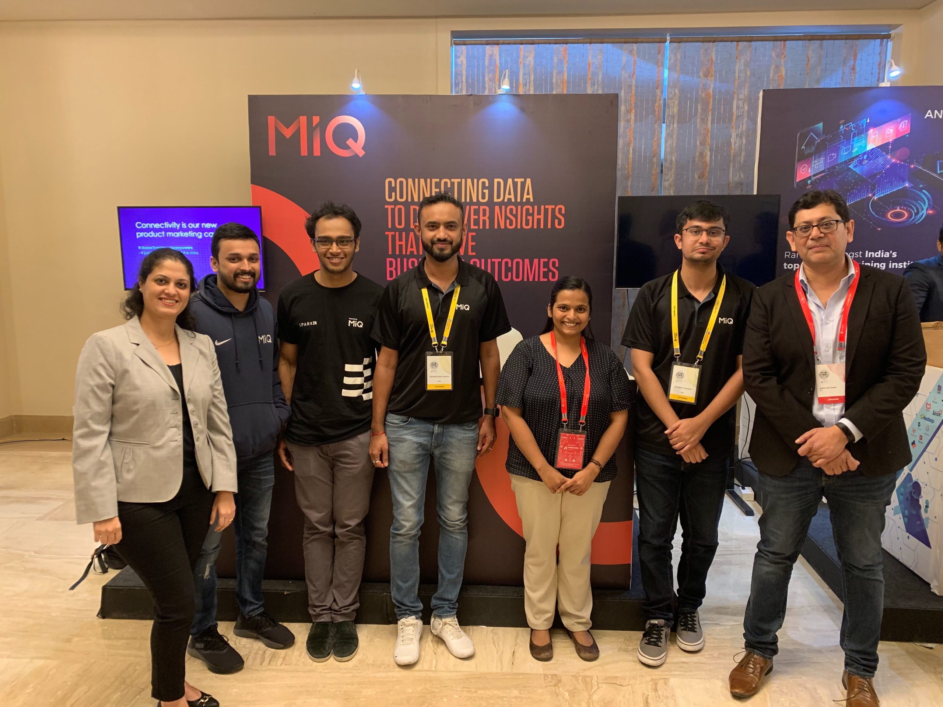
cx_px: 472
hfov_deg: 67.3
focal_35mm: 26
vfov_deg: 53.1
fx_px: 708
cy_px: 354
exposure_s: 1/33
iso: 320
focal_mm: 4.25
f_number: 1.8
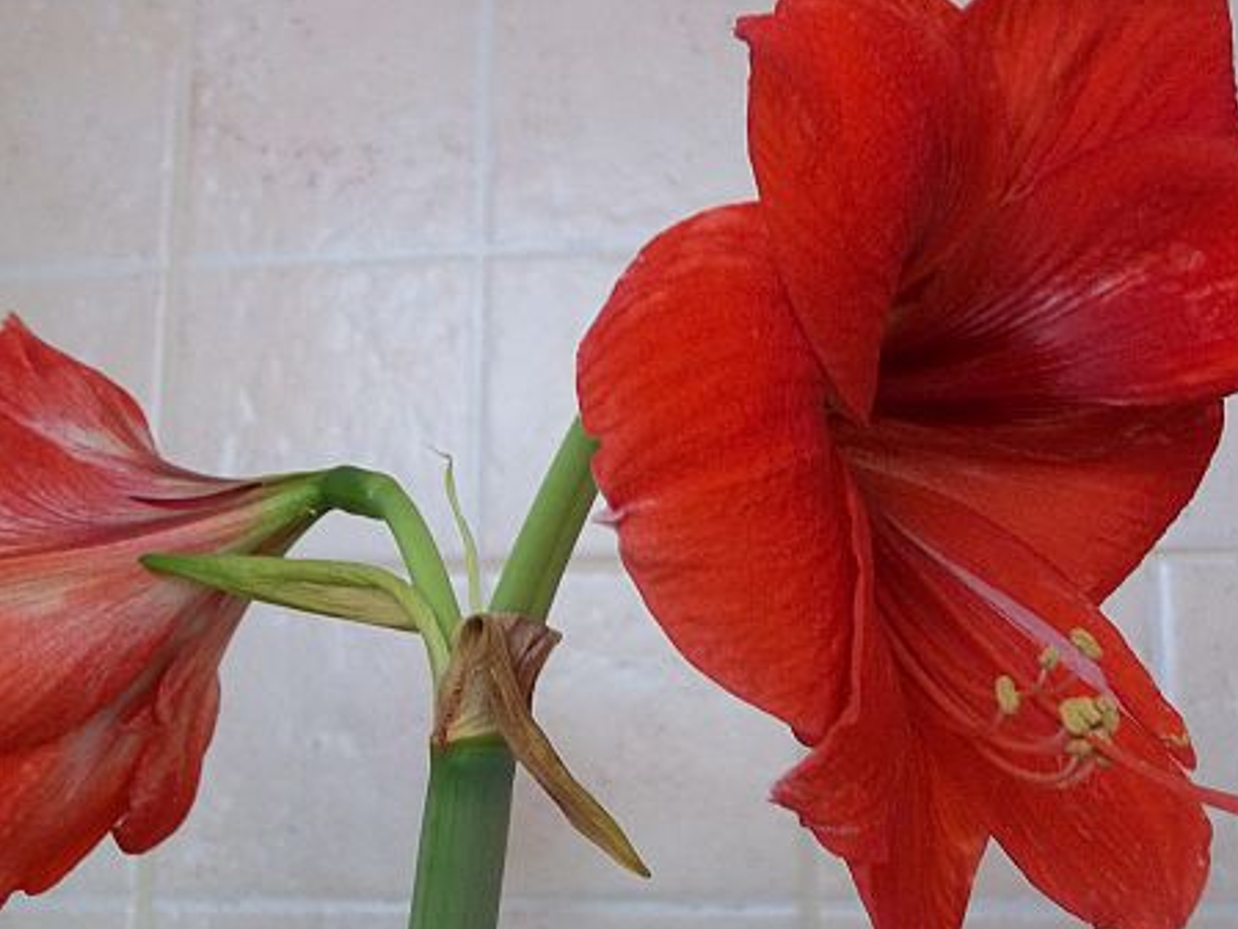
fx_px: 2039
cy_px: 515
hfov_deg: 33.8
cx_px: 571
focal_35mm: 57
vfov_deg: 25.7
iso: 160
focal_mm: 7.1
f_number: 3.2
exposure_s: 1/25
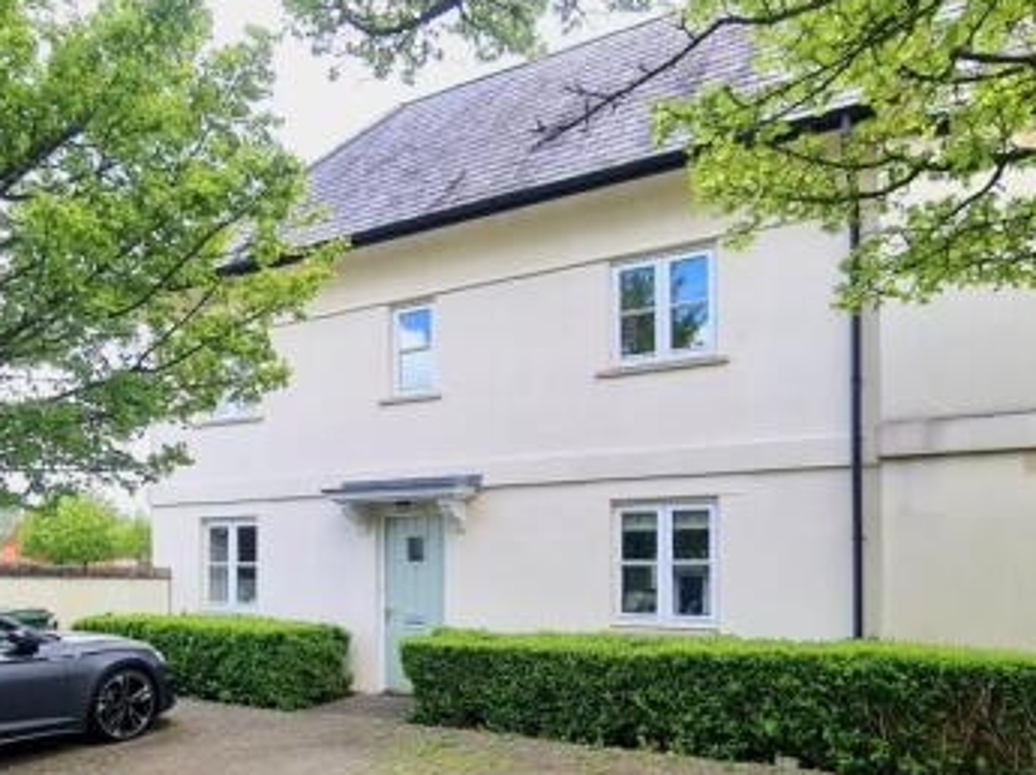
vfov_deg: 60.9
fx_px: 658
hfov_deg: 76.1
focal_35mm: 22
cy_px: 428
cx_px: 452
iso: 64
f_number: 2.2
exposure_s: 1/500
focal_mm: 2.22
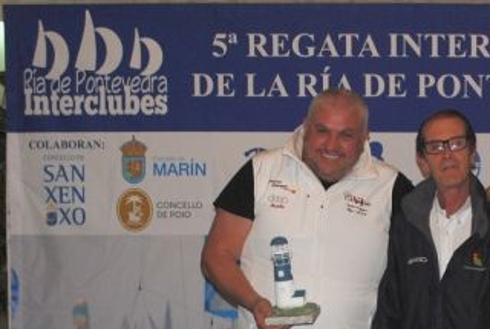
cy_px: 336
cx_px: 392
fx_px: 1228
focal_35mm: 90
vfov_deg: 15.0
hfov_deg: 22.3
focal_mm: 24
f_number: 4
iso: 200
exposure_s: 1/60
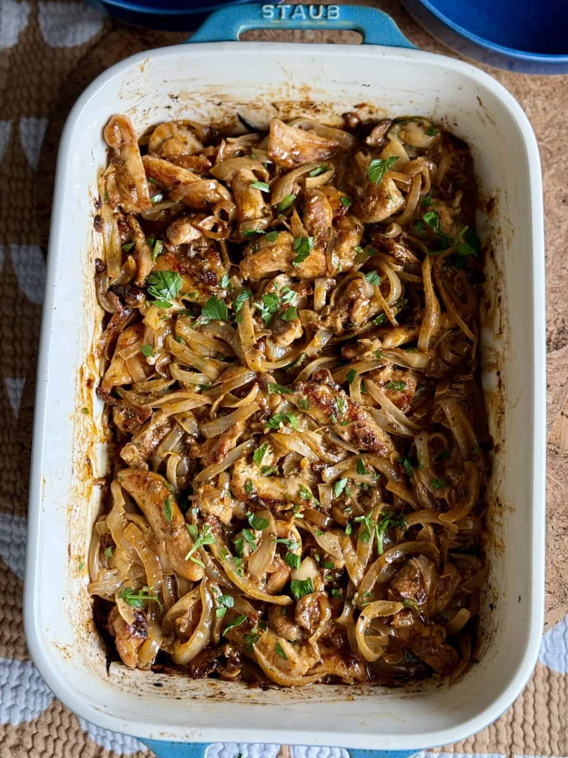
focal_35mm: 48
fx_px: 1050
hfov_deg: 30.3
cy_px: 379
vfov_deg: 39.7
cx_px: 284
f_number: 1.78
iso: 125
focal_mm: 6.76
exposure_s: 1/60
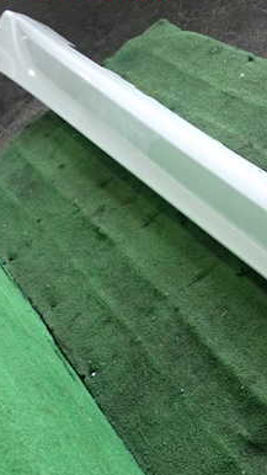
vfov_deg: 34.4
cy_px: 249
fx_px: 768
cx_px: 303
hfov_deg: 18.8
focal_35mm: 61
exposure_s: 1/125
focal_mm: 6.37
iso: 500
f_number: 2.5
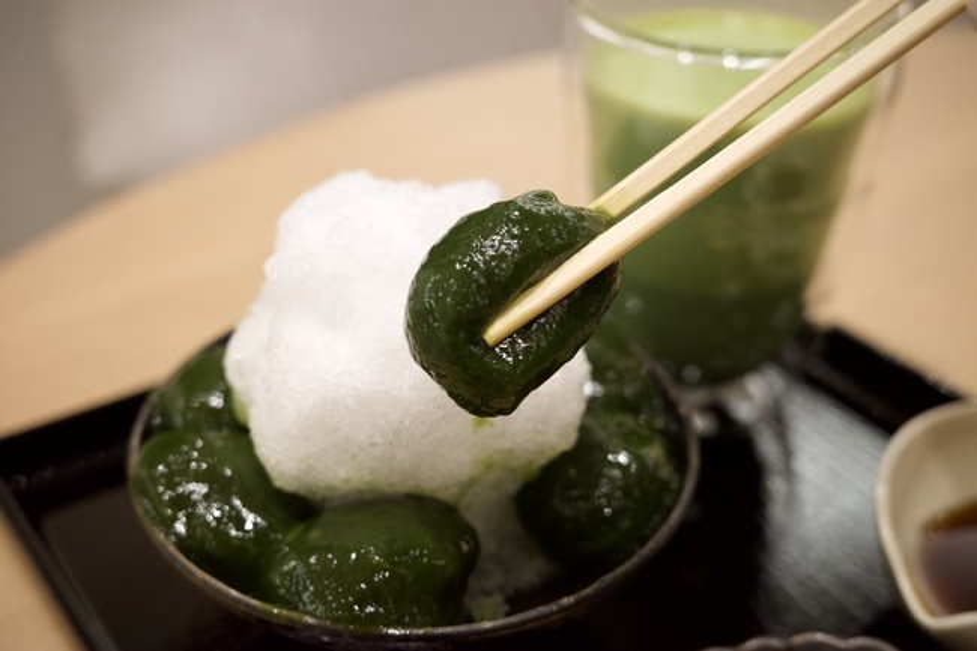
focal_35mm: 40
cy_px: 326
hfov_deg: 48.5
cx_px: 488
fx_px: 1085
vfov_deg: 33.4
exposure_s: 1/40
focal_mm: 26
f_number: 3.2
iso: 1250
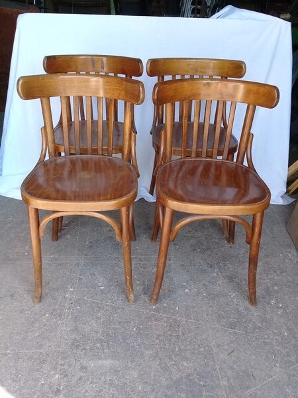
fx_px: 356
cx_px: 149
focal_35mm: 31
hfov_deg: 45.4
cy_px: 199
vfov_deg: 58.4
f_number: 2.2
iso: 50
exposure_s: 1/100
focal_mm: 3.3
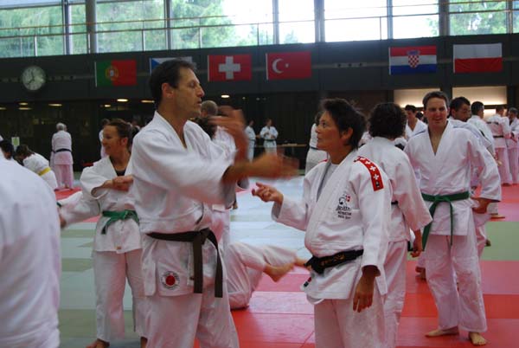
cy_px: 174
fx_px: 975
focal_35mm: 68
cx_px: 260
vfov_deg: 20.2
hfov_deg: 29.8
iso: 360
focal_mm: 45
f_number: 5.3
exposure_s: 1/30
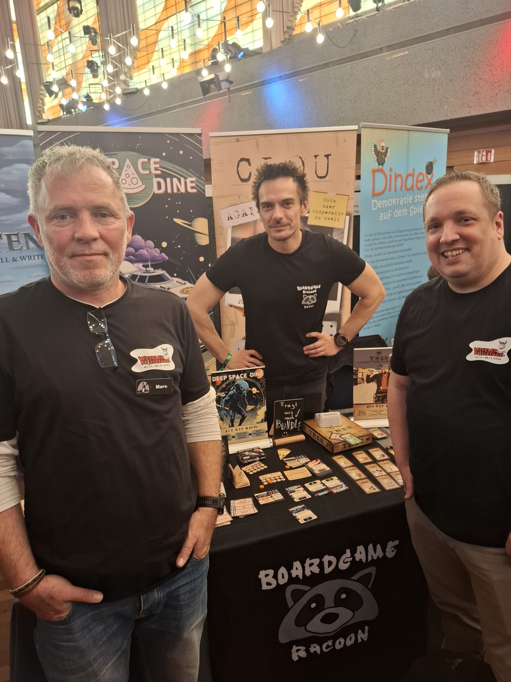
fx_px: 453
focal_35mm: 23
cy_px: 341
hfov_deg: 58.9
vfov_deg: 73.9
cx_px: 256
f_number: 1.8
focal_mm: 5.54
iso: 160
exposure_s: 1/50
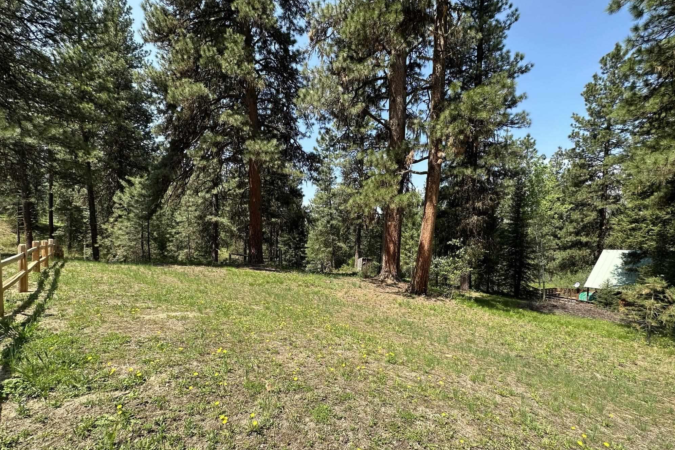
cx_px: 331
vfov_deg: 76.9
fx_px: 281
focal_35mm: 15
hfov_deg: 100.4
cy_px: 256
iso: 40
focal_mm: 2.22
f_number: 2.2
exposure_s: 1/754
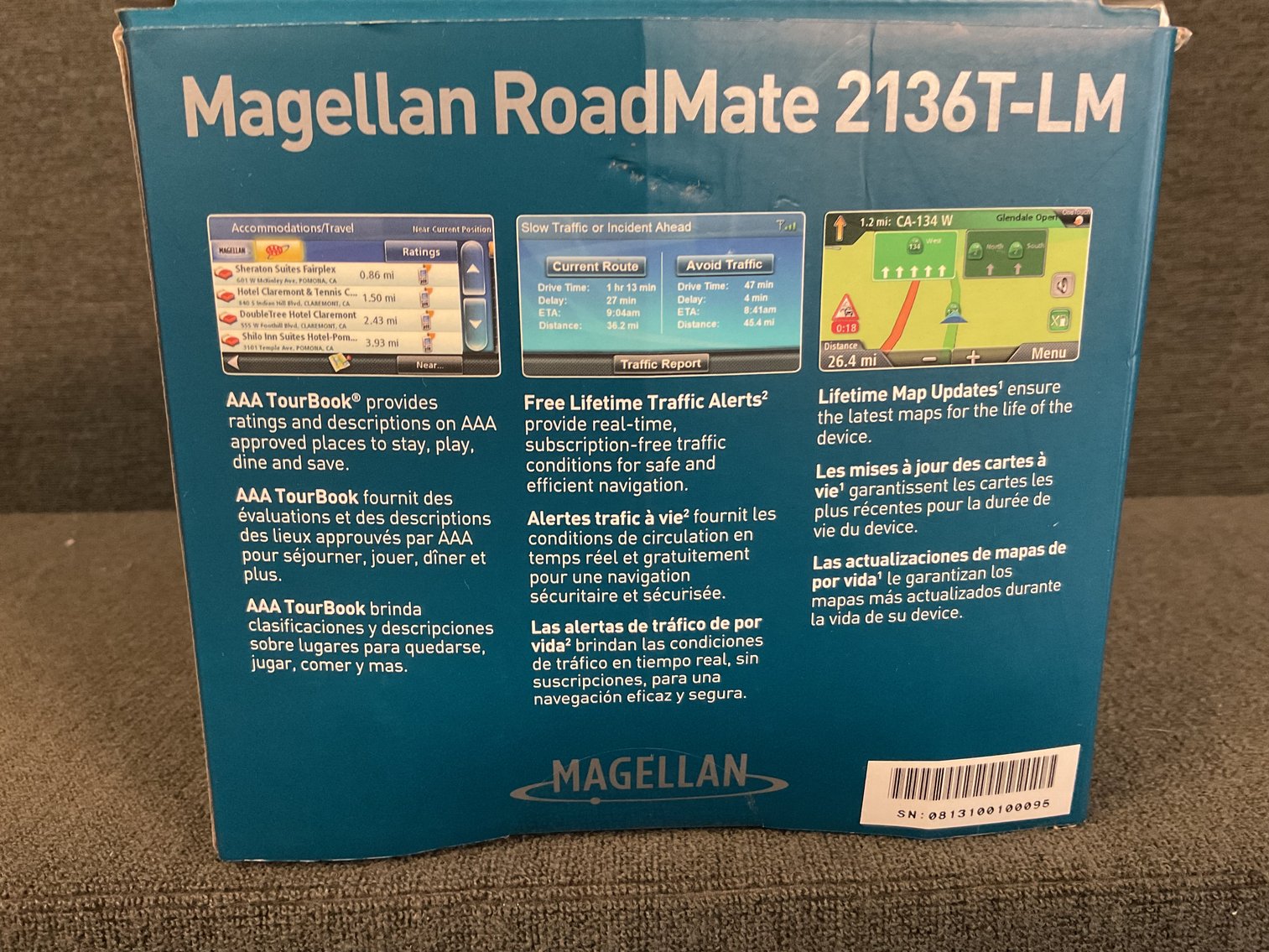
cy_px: 476
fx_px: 1063
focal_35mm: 29
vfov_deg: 48.2
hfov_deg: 61.7
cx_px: 634
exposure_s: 1/40
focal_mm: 3
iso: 250
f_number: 1.8
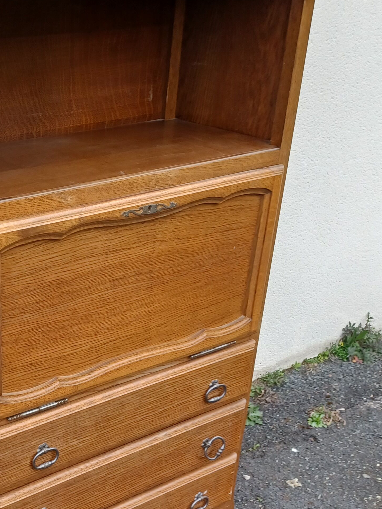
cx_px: 15
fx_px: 765
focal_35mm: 52
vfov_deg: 36.4
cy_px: 344
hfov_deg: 26.7
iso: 50
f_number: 1.8
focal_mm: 4.6
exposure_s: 1/100
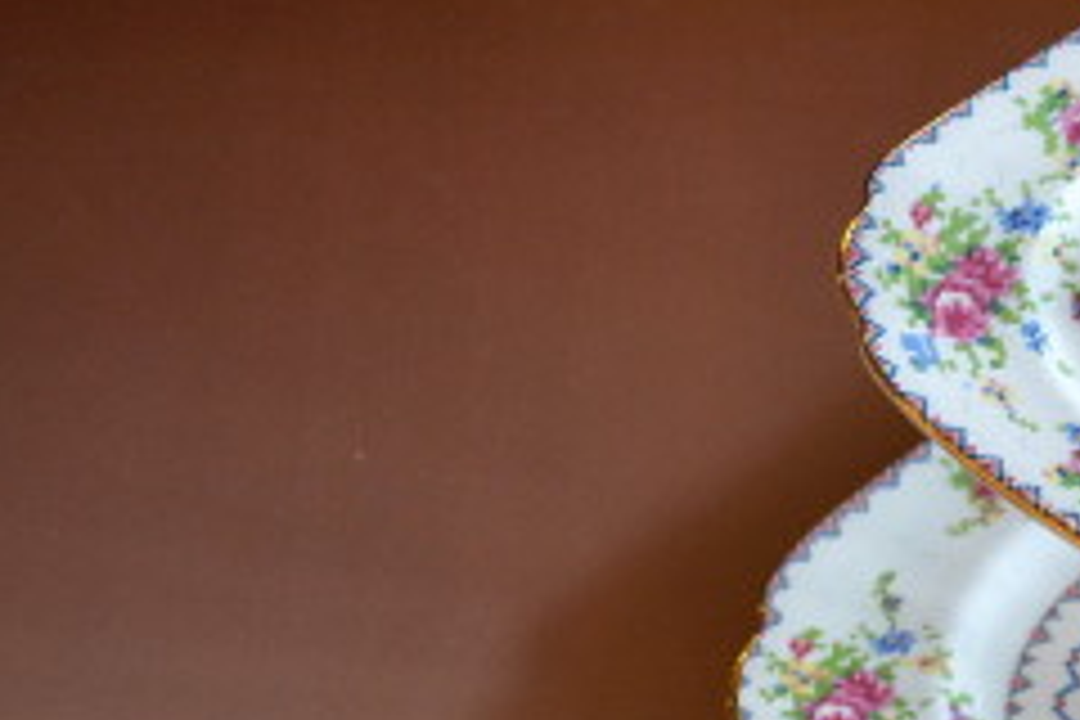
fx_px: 6240
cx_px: 1066
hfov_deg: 9.8
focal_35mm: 208
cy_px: 482
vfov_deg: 6.6
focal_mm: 52
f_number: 5.6
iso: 900
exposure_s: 1/15
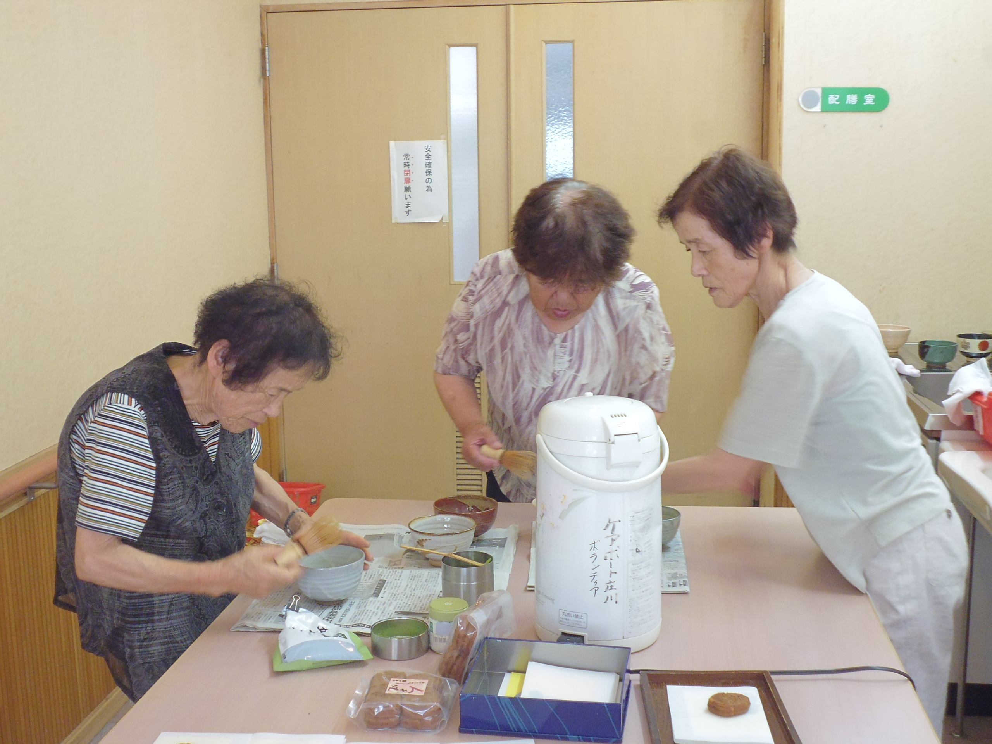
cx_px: 496
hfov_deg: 41.2
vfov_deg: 31.5
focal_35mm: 46
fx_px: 1318
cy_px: 372
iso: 400
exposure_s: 1/8
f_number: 3.8
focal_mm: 8.1
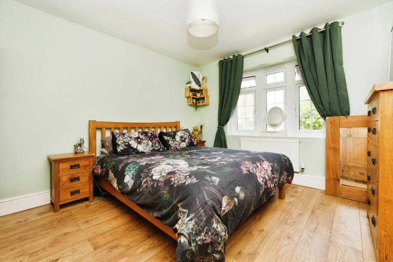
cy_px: 131
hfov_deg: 100.4
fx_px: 164
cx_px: 196
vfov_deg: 77.3
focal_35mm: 15
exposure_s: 1/60
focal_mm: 15
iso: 400
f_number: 9
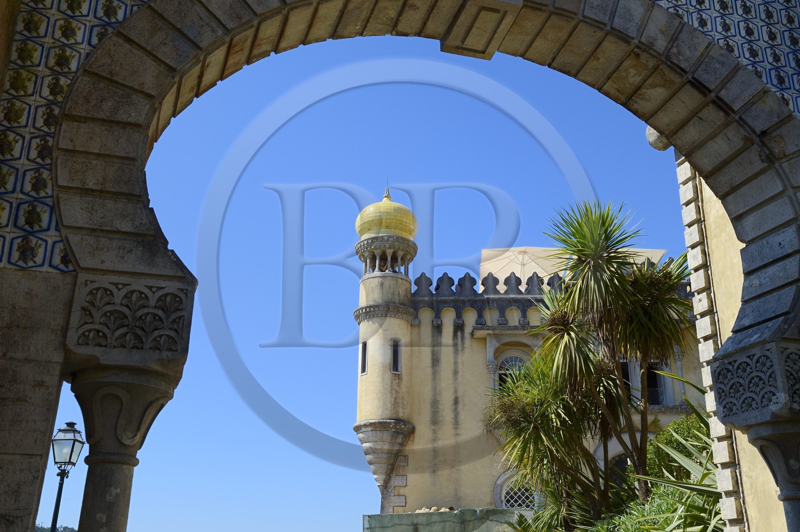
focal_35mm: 38
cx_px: 400
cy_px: 266
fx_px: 844
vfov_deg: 35.0
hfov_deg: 50.7
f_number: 14
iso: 200
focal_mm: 38
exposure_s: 1/250
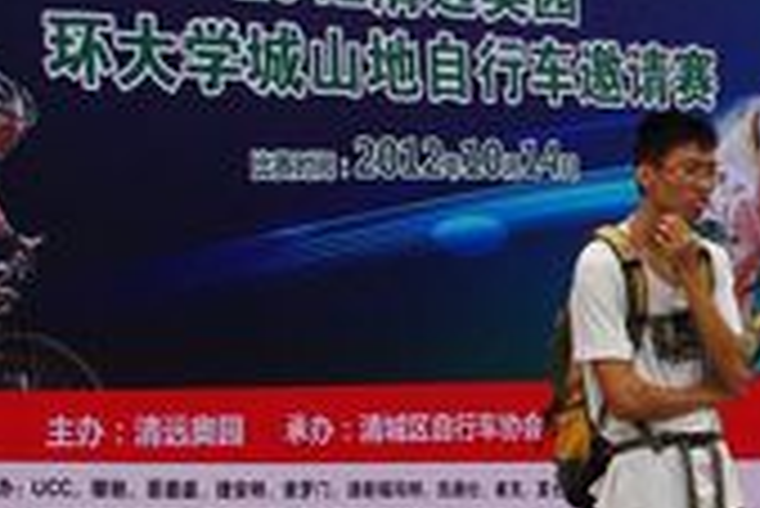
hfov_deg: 17.2
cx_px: 967
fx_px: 2366
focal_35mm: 112
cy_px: 301
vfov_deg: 12.3
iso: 400
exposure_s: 1/1000
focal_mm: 18
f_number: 4.5
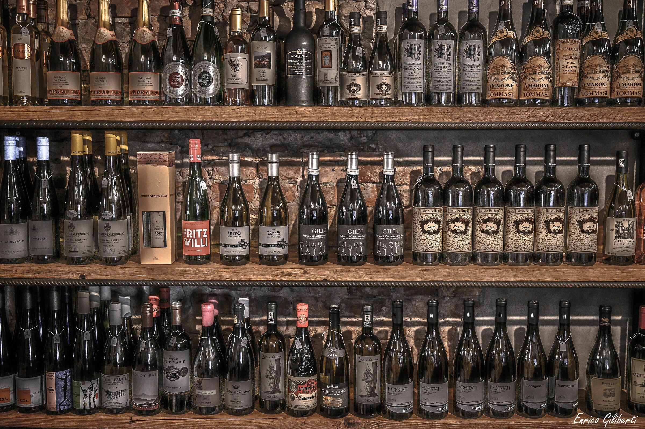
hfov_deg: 51.9
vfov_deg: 35.9
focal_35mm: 37
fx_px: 662
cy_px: 214
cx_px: 322
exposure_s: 1/40
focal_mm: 37
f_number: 4
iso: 1600
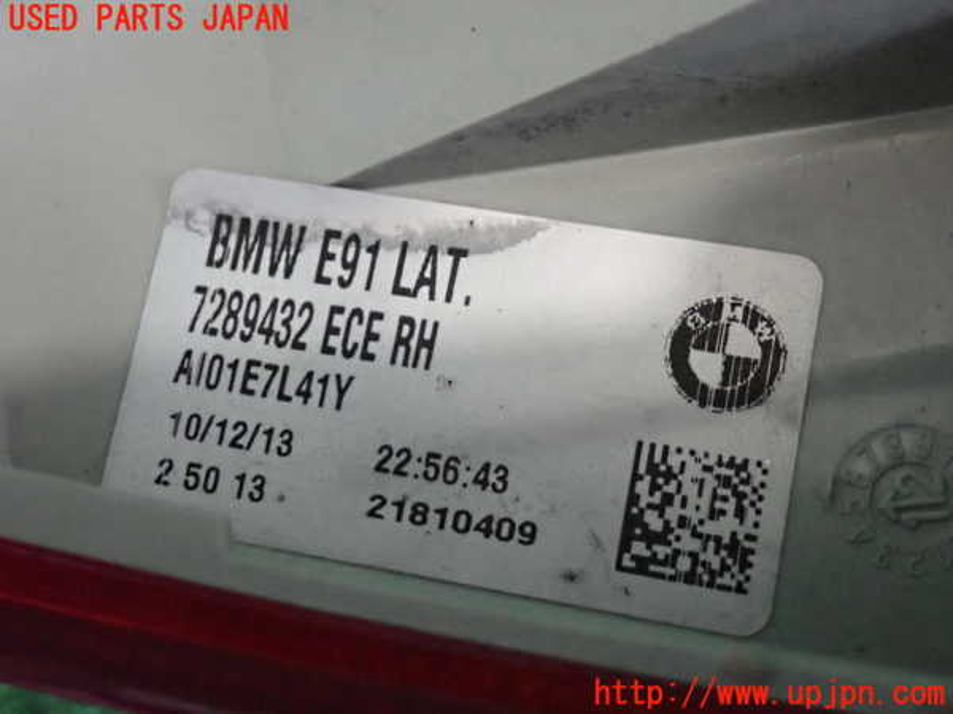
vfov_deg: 25.2
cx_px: 476
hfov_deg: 33.2
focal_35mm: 58
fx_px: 1597
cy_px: 357
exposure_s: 1/200
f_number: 3.5
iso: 3200
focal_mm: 10.35
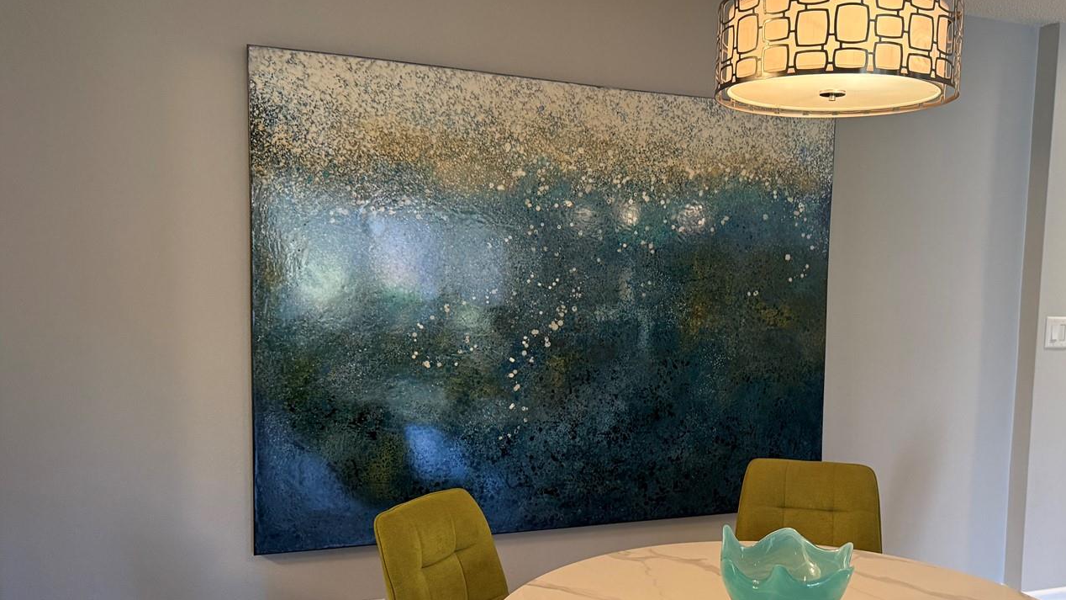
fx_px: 933
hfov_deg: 58.8
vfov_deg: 35.5
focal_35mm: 33
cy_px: 366
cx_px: 658
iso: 320
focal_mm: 6.76
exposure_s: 1/60
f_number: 1.78
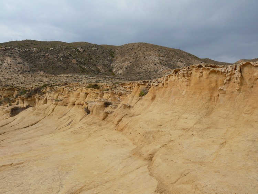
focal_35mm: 35
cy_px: 97
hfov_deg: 52.6
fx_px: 261
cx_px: 129
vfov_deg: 40.7
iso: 100
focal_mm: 7.4
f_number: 5.6
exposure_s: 1/250
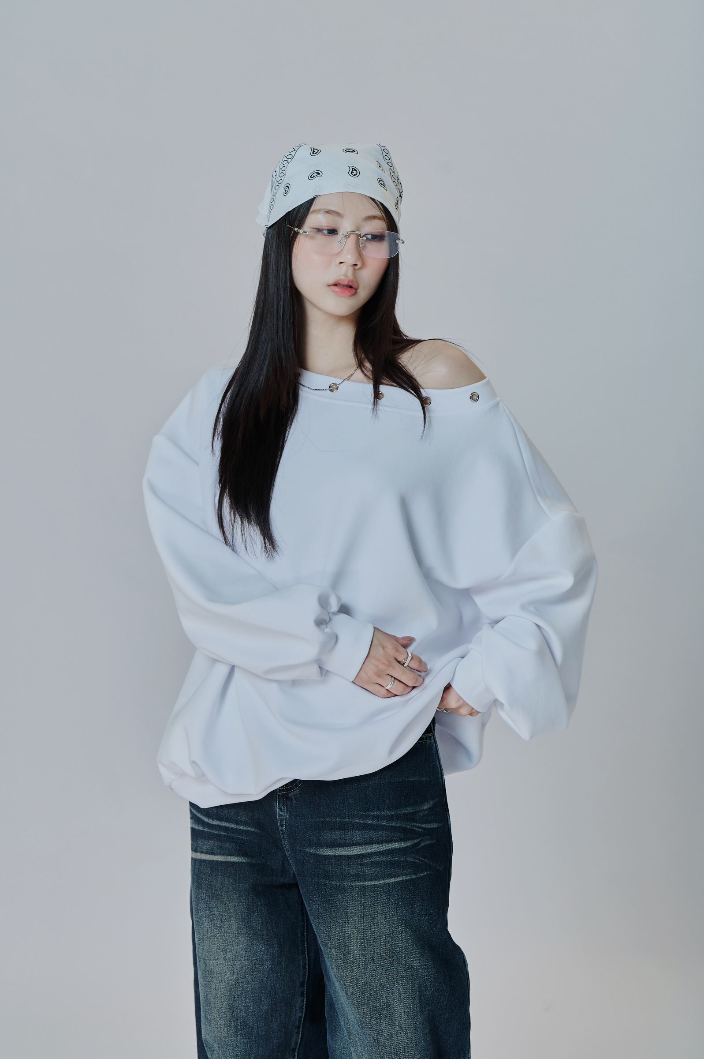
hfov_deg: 15.5
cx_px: 352
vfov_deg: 23.1
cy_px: 530
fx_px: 2584
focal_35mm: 88
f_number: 5.6
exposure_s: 1/200
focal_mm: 88
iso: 400
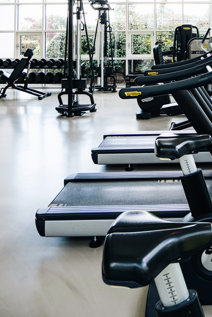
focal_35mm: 43
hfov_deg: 29.7
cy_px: 24
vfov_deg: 41.4
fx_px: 380
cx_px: 198
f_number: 5
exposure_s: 1/60
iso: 250
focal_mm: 15.2
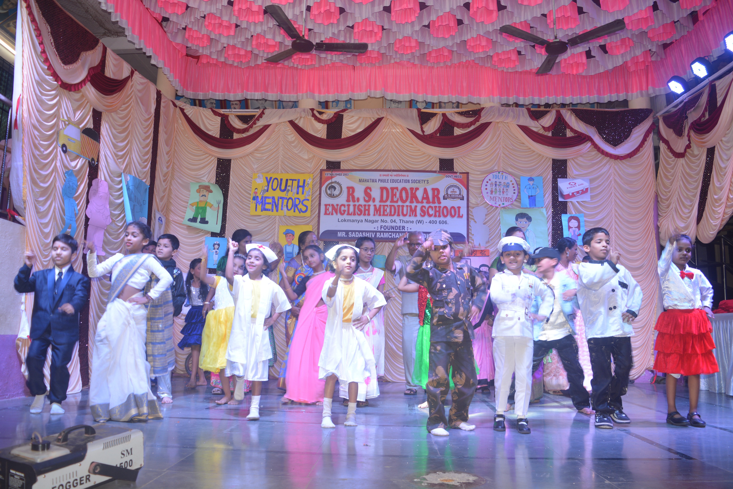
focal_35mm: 27
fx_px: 550
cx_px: 366
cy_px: 244
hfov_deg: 67.4
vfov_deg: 47.9
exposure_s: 1/30
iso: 160
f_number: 5
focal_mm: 18
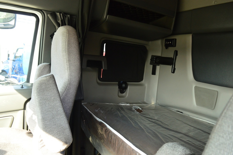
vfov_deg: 47.8
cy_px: 78
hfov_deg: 67.4
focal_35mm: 27
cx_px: 116
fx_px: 175
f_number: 8
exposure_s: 1/60
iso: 720
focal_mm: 18
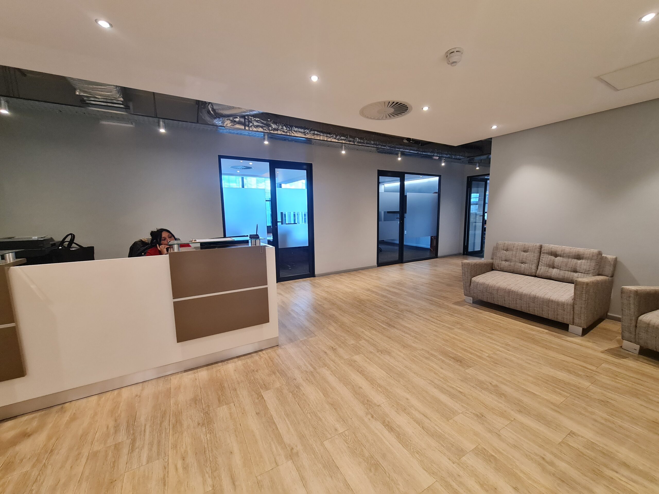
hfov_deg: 106.2
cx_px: 330
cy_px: 247
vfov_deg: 89.9
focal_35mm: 13
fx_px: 247
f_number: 2.2
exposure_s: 1/50
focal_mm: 2.2
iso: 320
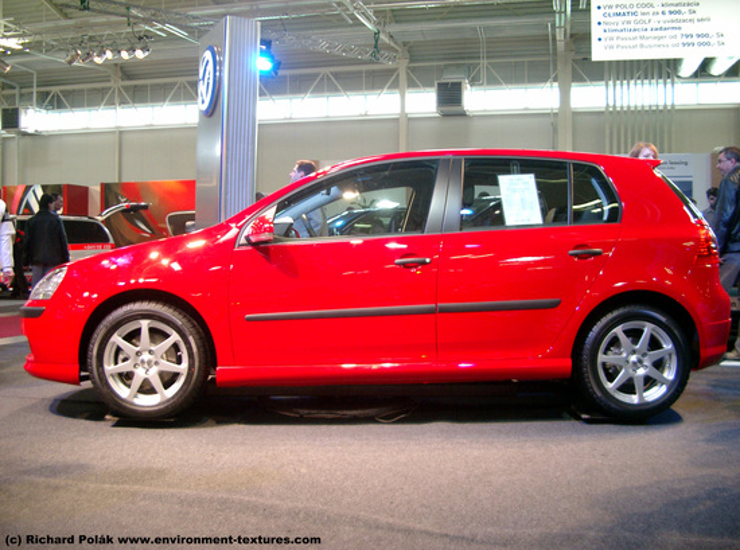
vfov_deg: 38.5
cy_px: 275
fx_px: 789
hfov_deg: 50.3
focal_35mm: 37
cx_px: 370
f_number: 2.6
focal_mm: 7.6
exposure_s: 1/80
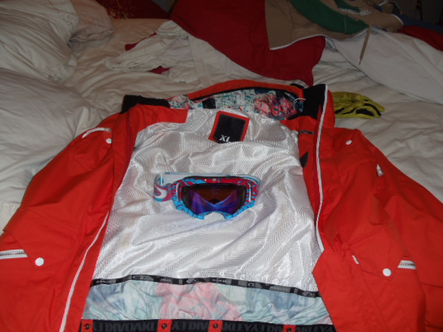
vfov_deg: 31.5
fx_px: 589
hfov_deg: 41.2
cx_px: 215
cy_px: 166
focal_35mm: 46
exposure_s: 1/30
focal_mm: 6
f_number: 3.5
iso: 80
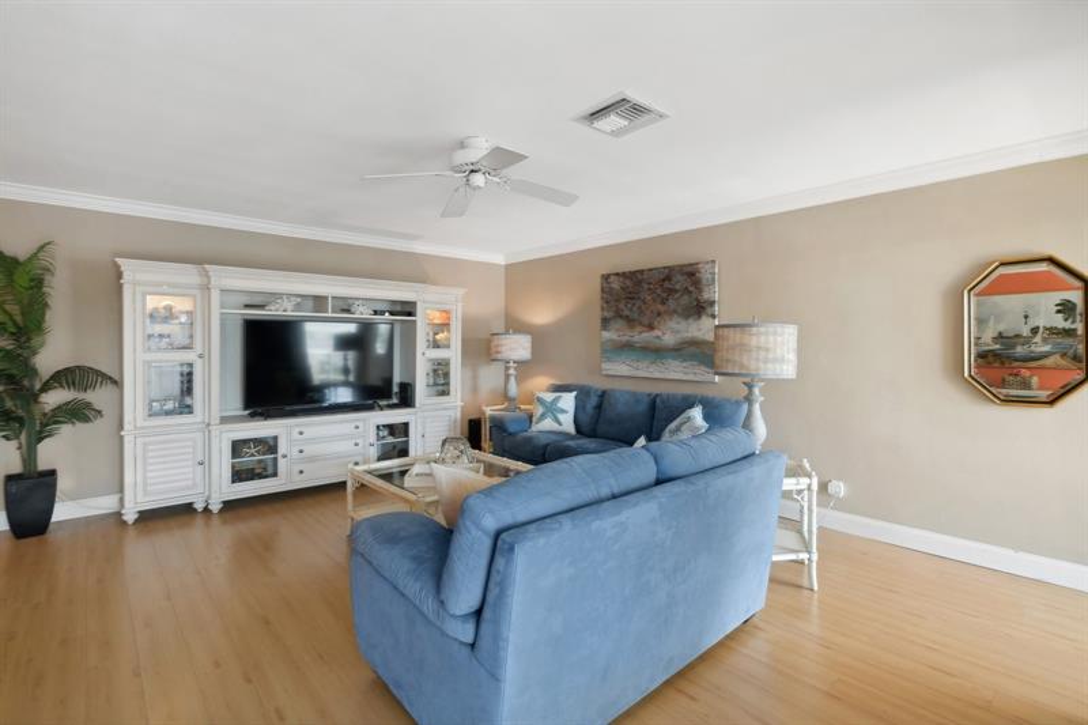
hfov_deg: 96.7
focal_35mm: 16
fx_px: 483
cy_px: 362
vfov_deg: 73.7
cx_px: 544
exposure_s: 1/6
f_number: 8
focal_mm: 16
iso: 400
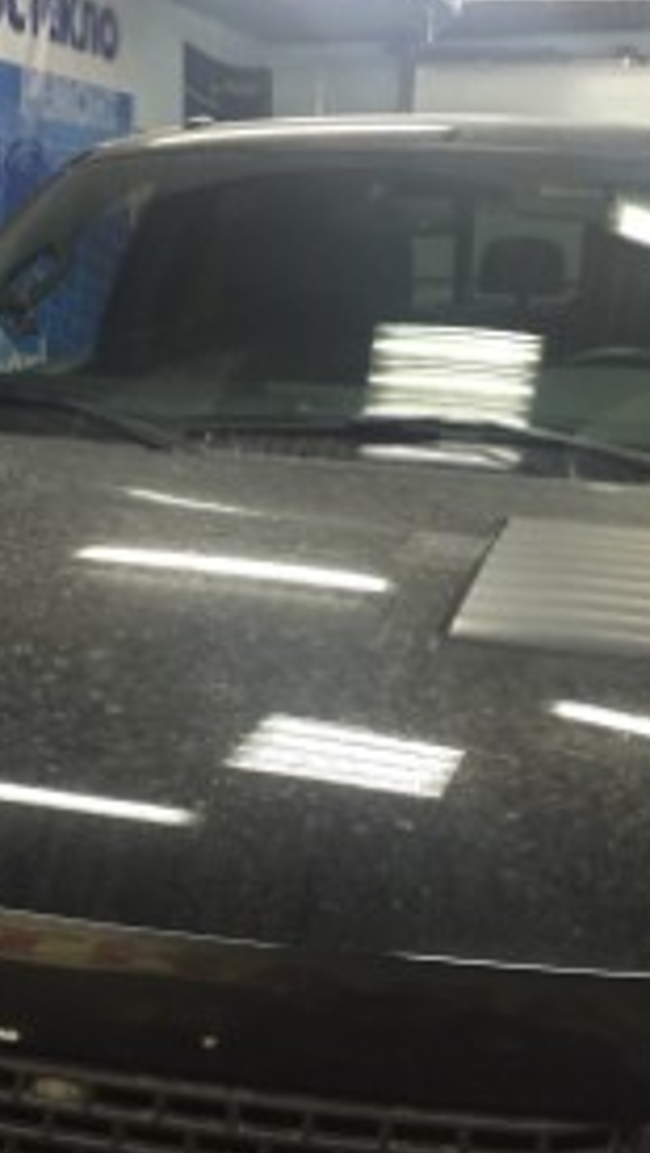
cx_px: 205
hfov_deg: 25.8
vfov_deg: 44.5
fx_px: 1407
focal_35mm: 46
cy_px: 537
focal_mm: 4.15
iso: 160
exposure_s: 1/33
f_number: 2.2
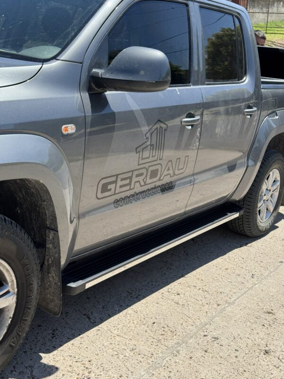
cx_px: 142
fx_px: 525
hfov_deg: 30.3
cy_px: 190
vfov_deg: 39.7
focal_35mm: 48
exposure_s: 1/3096
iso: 64
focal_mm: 6.76
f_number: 1.78
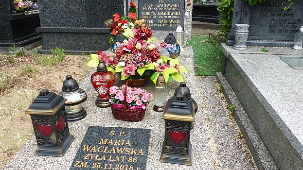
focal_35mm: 28
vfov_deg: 41.2
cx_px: 152
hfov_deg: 67.9
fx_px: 225
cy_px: 65
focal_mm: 4.5
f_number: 4
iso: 100
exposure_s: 1/400
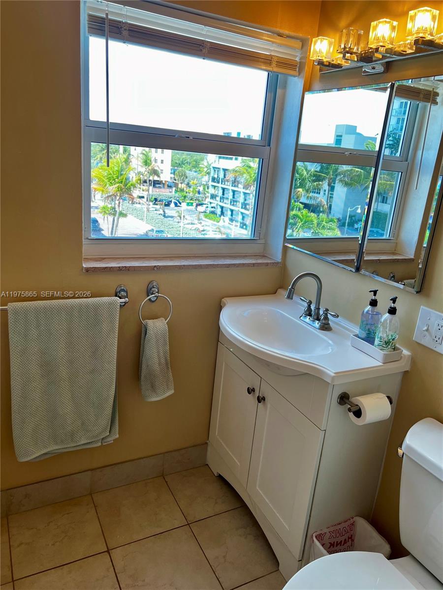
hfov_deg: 53.1
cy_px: 295
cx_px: 222
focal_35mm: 26
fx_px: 444
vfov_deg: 67.3
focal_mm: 5.7
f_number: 1.5
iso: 64
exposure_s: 1/141
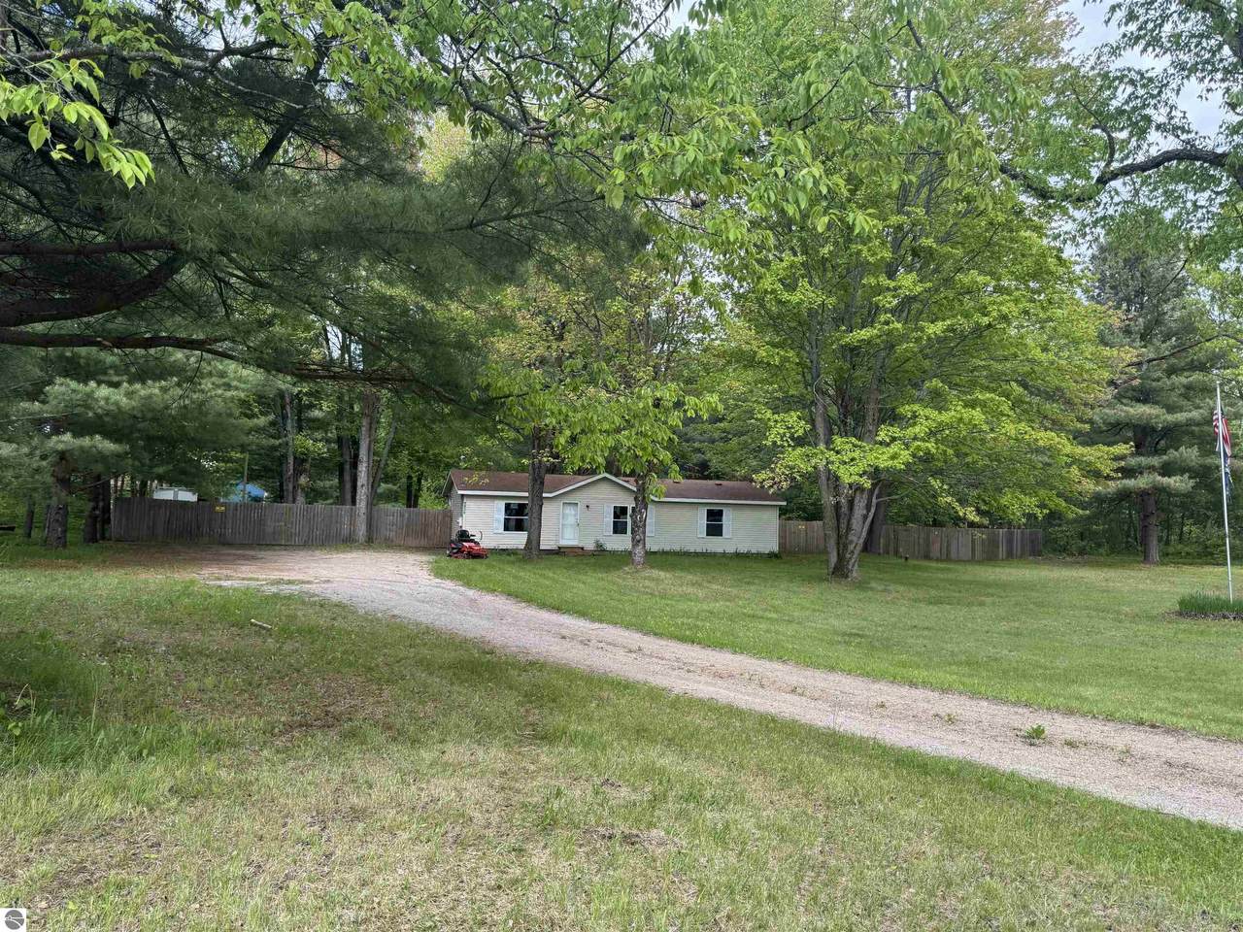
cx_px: 622
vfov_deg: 56.8
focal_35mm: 24
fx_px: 862
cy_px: 466
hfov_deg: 71.6
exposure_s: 1/792
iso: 80
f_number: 1.78
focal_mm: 6.76
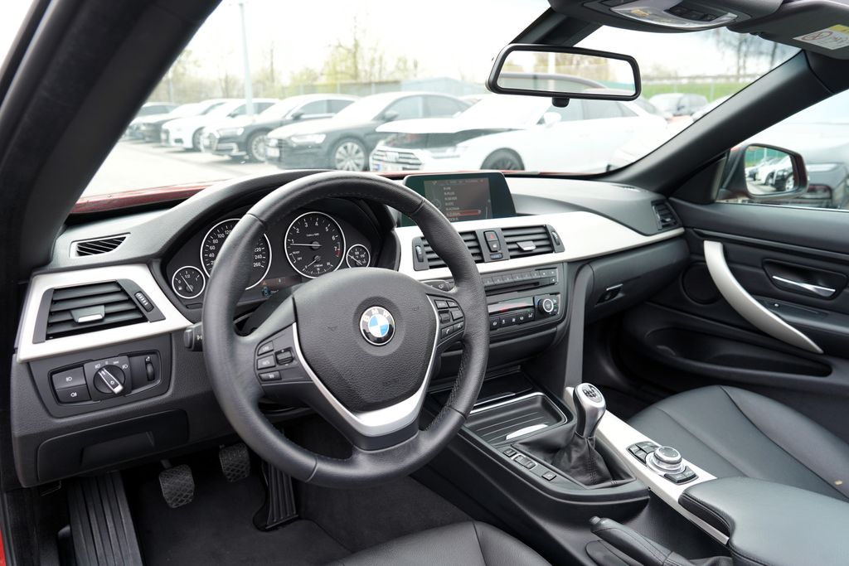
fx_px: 566
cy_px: 283
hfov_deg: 73.7
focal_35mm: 24
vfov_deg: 53.1
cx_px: 424
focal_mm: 24
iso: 100
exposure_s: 1/100
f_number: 4.5
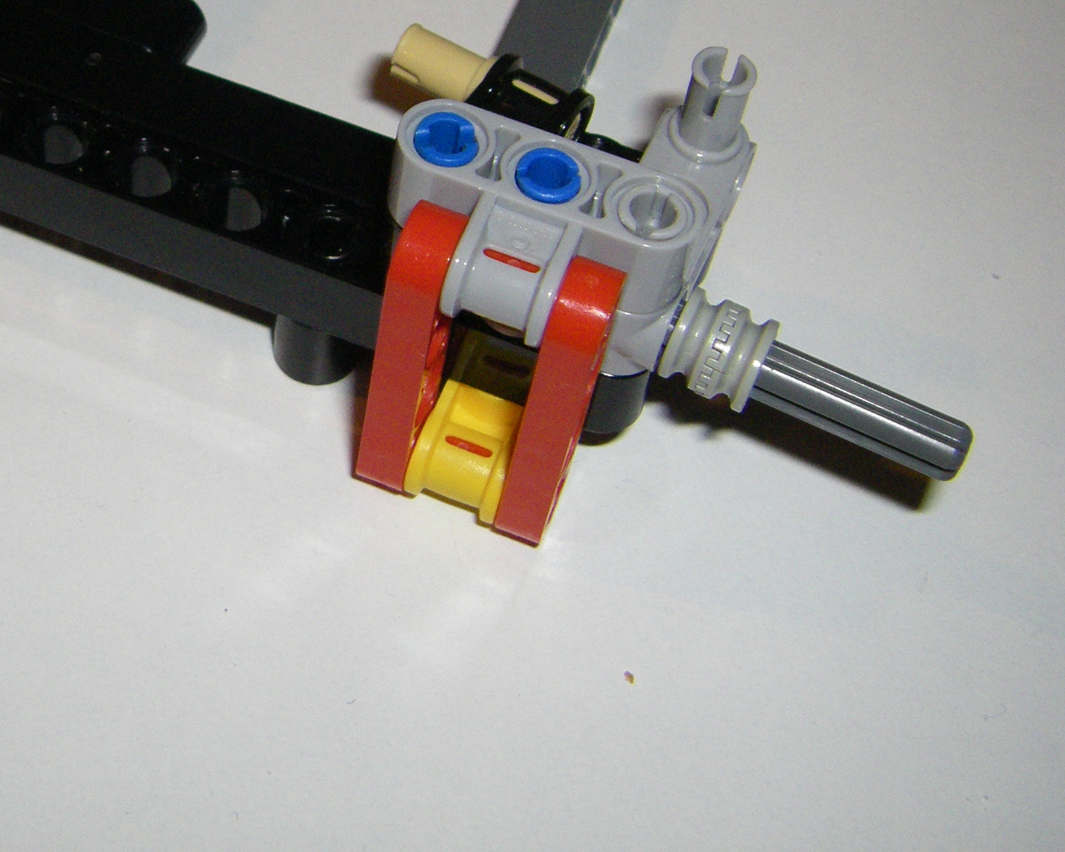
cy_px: 230
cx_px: 191
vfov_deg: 21.4
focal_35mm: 71
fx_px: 2238
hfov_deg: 26.2
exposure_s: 1/50
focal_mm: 6.3
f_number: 7
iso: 200
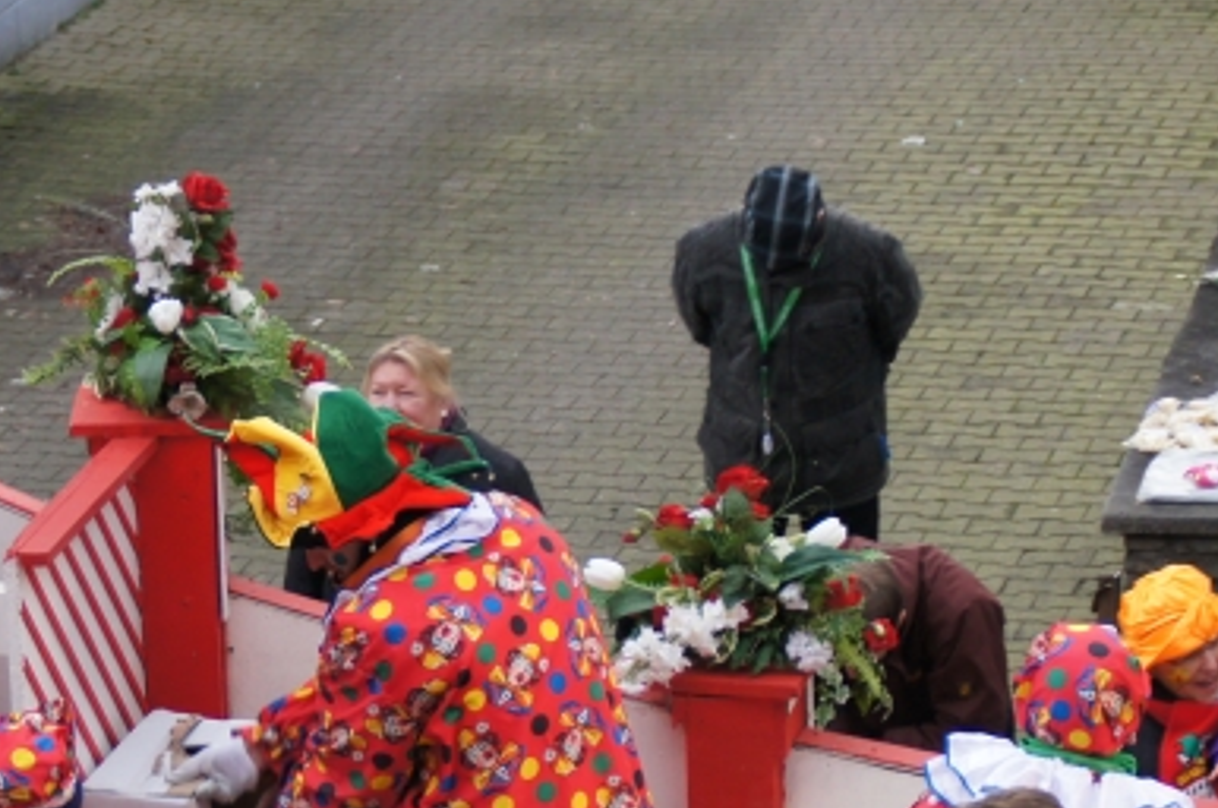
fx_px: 7093
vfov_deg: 6.5
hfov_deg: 9.8
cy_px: 723
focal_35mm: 210
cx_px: 464
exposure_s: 1/100
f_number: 5
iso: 640
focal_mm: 60
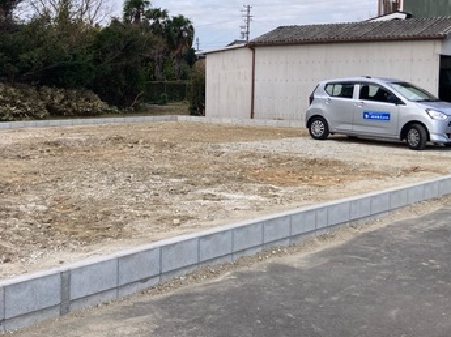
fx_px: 677
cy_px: 138
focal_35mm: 52
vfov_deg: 27.9
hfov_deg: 36.6
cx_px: 166
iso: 20
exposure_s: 1/1279
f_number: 1.8
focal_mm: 3.99
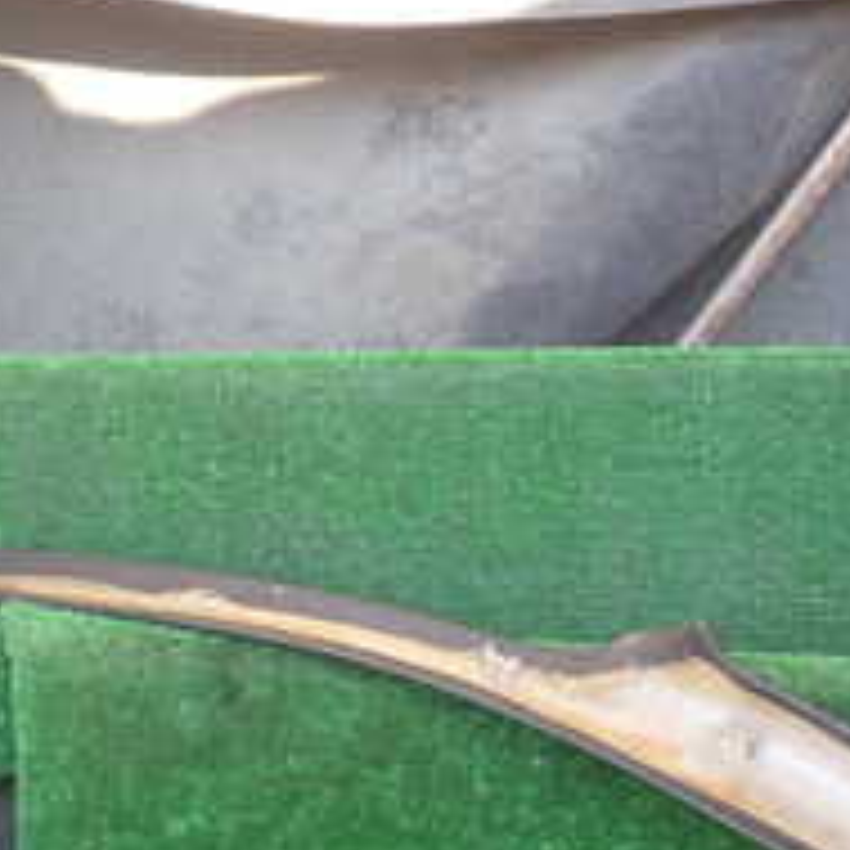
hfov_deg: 20.1
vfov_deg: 20.5
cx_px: 810
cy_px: 589
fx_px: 2334
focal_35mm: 84
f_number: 2.3
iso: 125
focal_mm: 5.4
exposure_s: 1/60
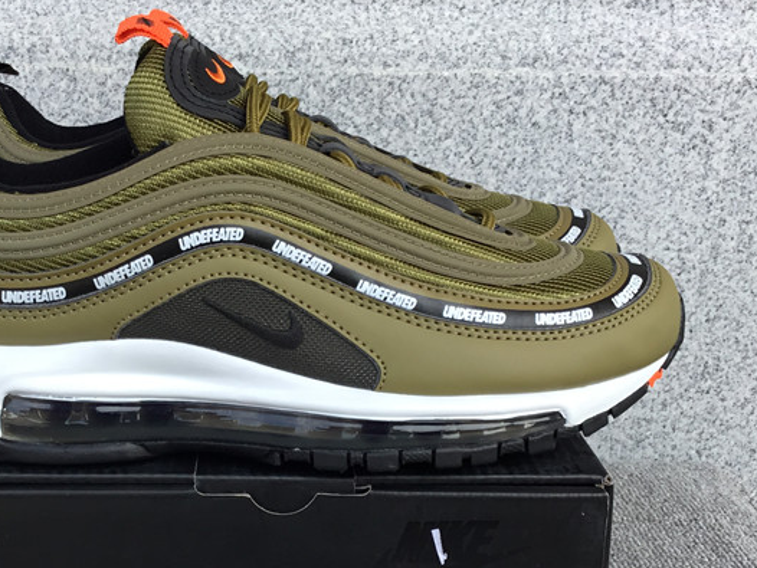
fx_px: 1160
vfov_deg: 27.3
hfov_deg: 35.9
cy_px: 388
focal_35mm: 53
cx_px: 272
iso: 25
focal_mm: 3.3
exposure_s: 1/265
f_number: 2.4
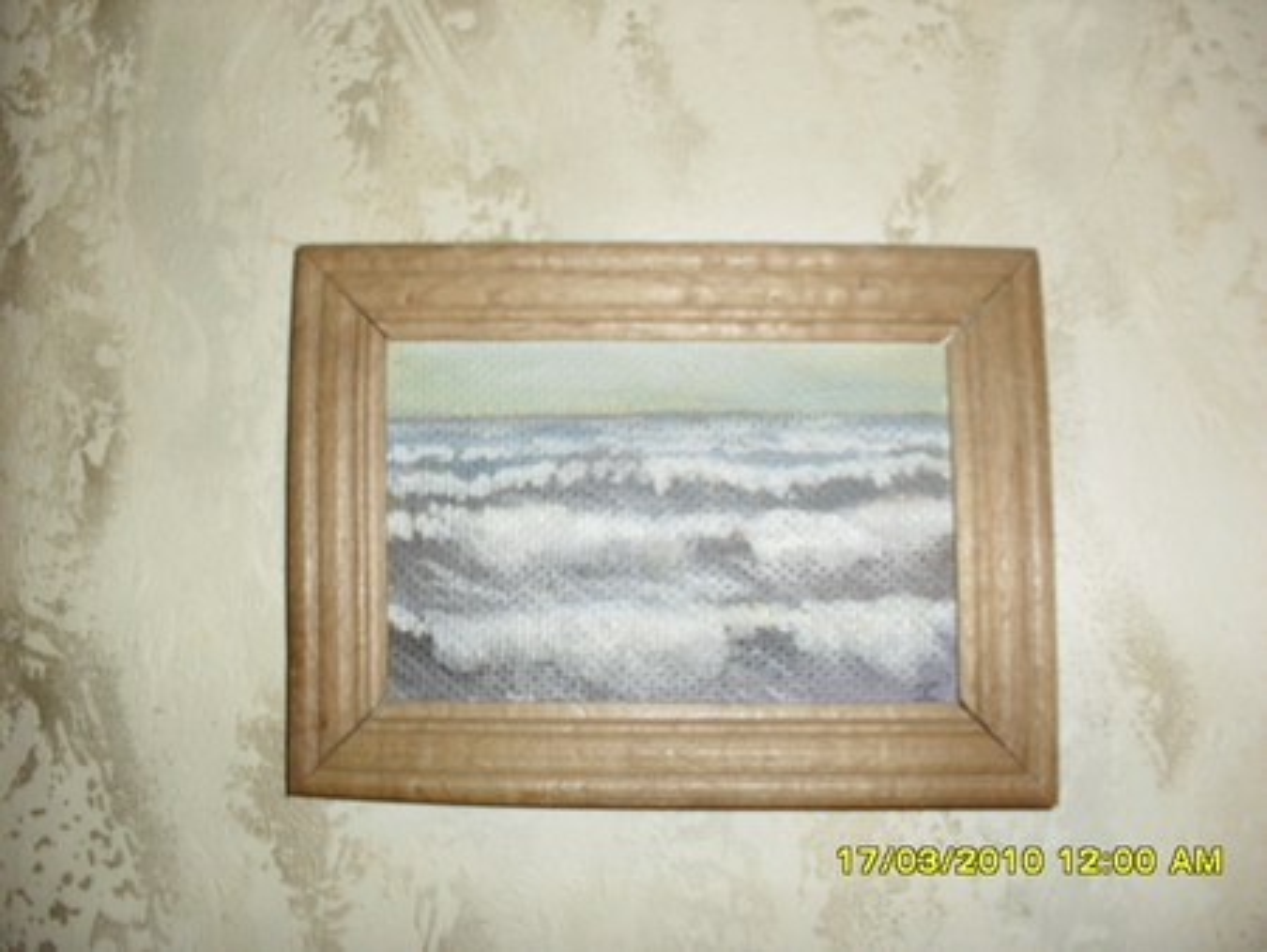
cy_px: 476
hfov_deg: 52.6
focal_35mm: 35
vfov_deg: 40.7
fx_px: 1282
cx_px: 634
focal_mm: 6.3
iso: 200
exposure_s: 1/45
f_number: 3.2
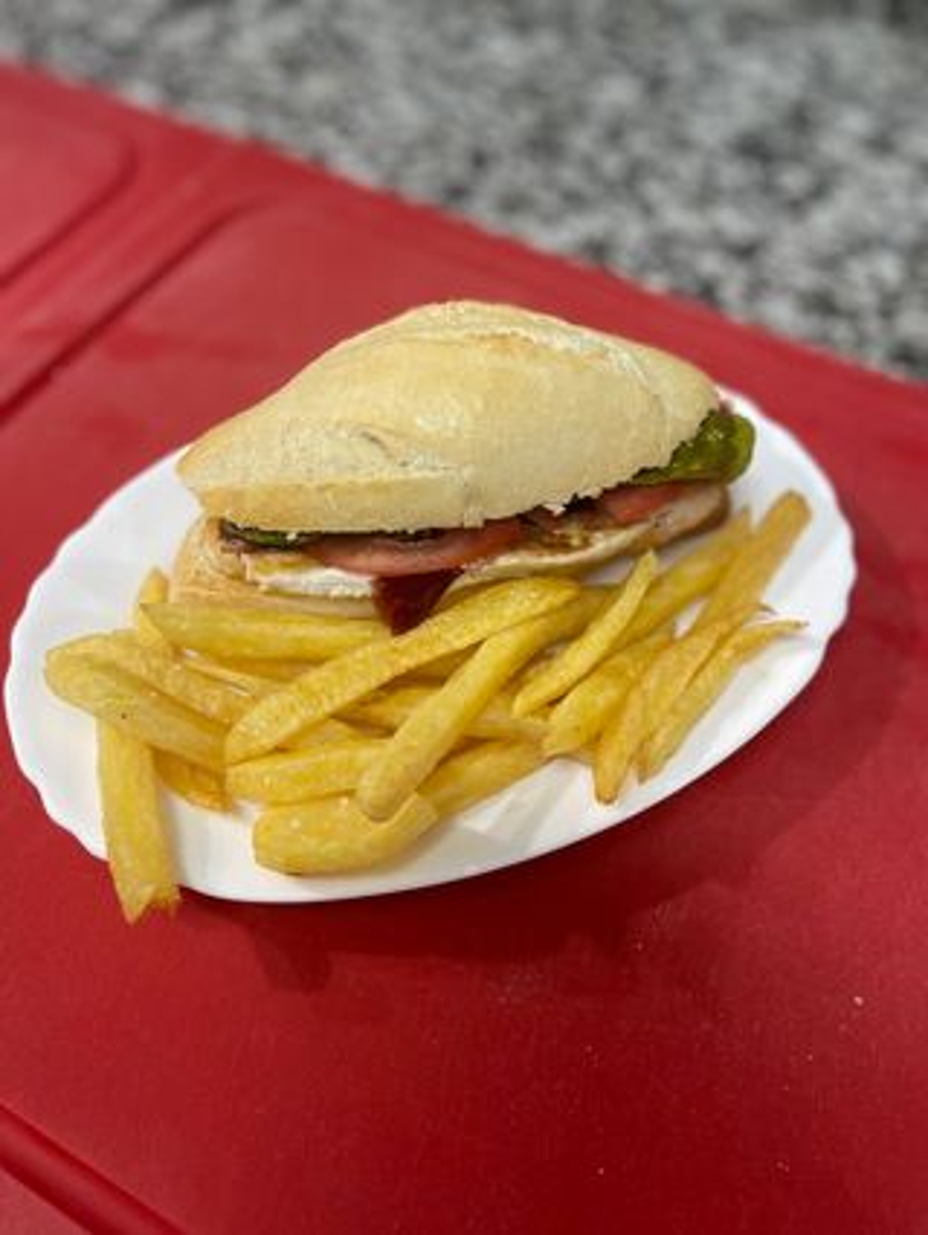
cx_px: 464
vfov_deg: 67.3
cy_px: 618
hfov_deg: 53.1
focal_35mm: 26
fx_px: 928
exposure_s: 1/50
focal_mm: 5.1
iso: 160
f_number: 1.6
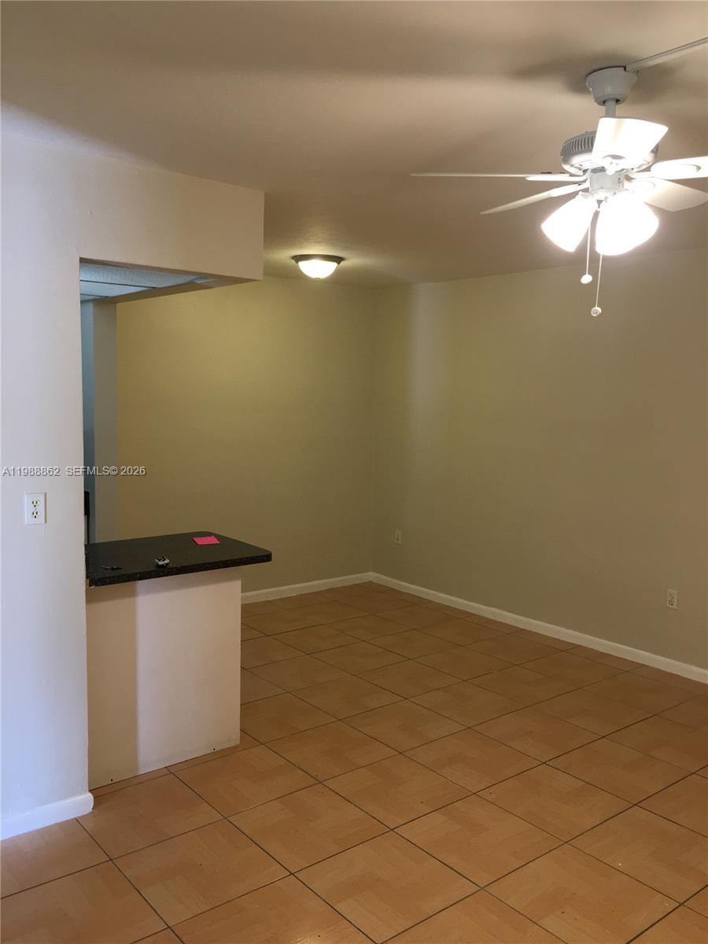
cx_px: 354
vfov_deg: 61.7
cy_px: 472
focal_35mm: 29
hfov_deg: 48.2
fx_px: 791
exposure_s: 1/30
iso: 64
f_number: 2.2
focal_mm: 4.15
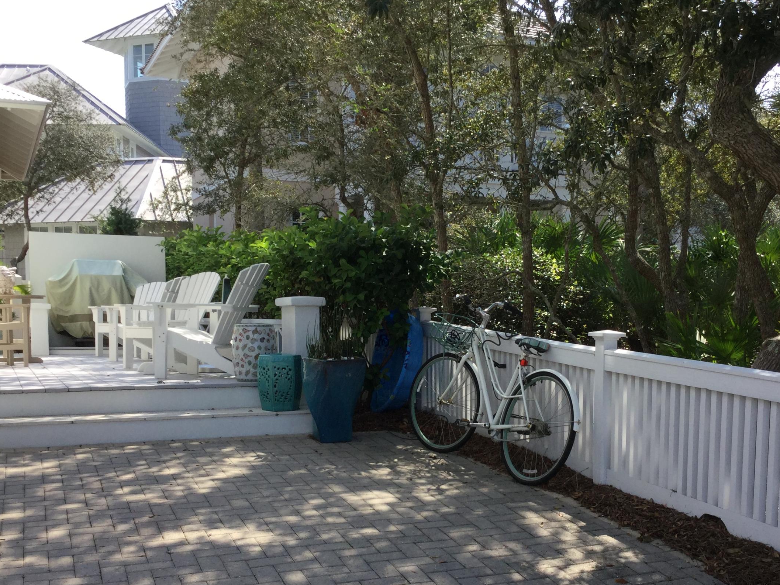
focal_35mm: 44
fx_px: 991
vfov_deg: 32.6
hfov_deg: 42.9
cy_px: 382
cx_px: 434
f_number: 2.4
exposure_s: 1/586
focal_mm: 3.3
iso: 25
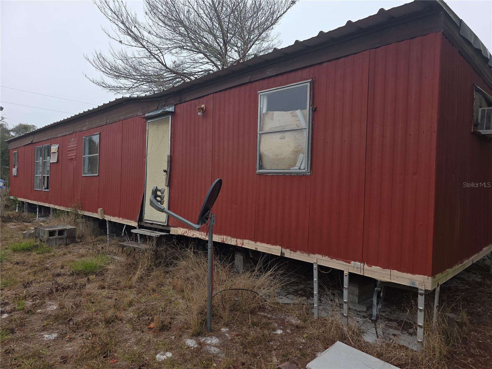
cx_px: 246
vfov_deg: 58.9
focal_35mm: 23
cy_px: 184
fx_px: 327
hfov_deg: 73.9
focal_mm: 6.3
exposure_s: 1/228
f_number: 1.7
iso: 12
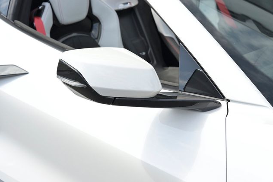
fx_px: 576
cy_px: 91
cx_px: 137
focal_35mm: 76
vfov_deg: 17.9
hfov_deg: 26.7
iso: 160
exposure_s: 1/160
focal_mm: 75
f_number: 9
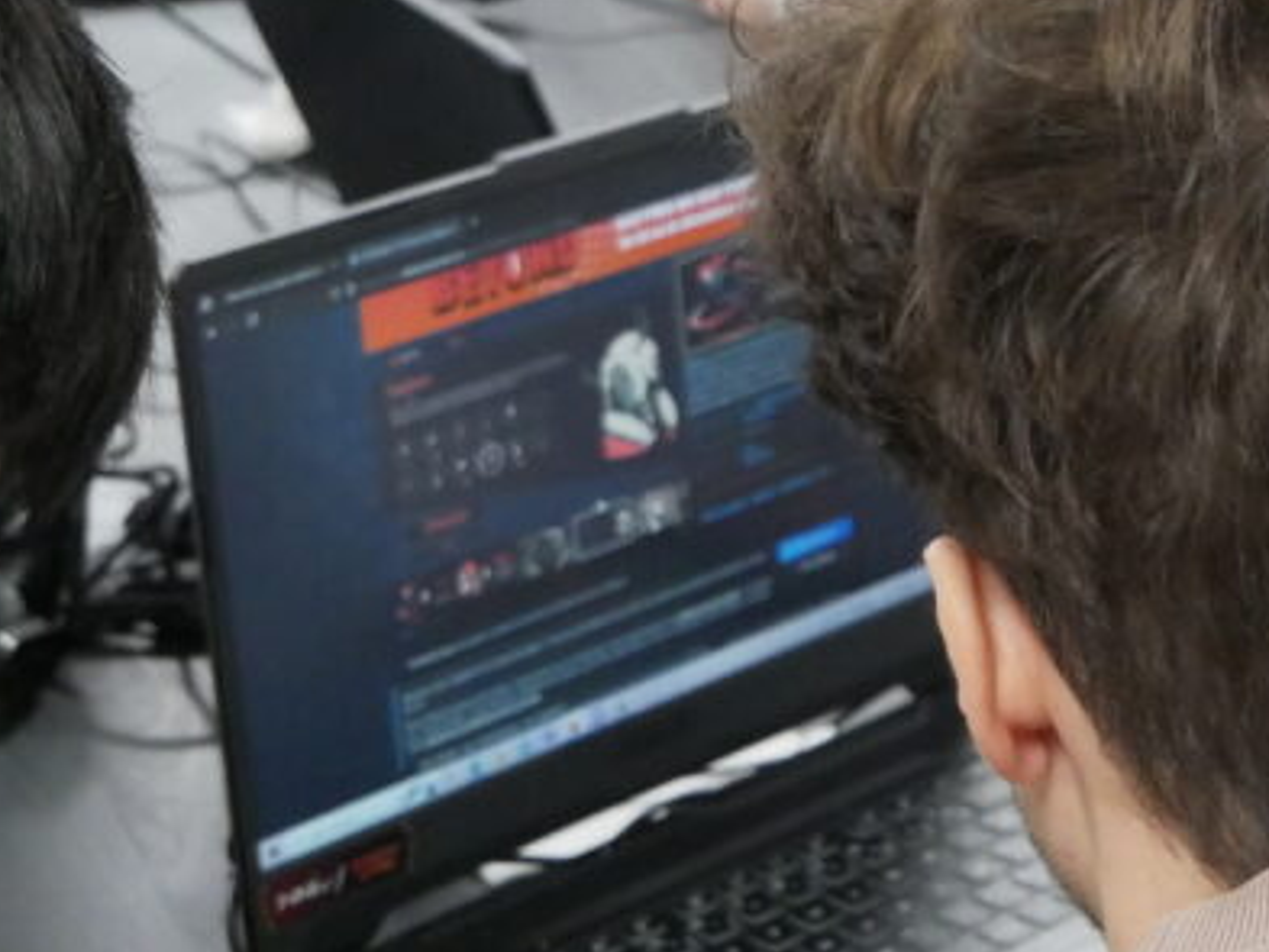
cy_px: 292
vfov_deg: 12.3
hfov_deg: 16.1
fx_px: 4400
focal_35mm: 120
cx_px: 1292
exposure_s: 1/60
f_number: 4.3
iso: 2500
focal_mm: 23
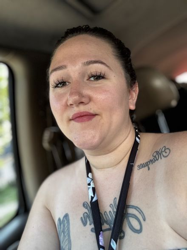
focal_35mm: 30
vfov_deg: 60.0
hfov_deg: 46.8
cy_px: 125
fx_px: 216
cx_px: 94
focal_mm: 2.69
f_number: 1.9
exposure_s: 1/113
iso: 80
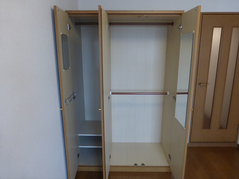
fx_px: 166
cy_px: 90
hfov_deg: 71.6
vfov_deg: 56.8
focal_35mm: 24
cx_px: 120
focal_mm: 4.3
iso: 400
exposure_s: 1/40
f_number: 3.3
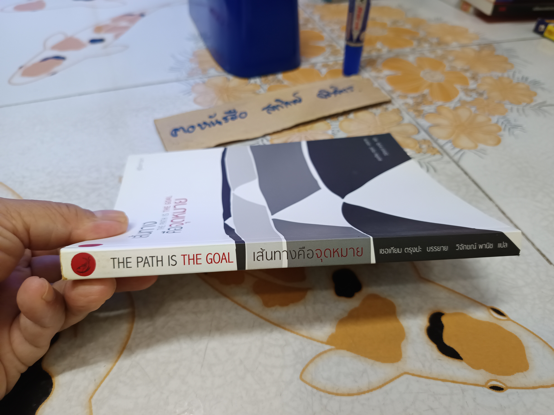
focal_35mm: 24
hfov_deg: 71.6
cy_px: 208
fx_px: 384
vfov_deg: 56.8
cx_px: 277
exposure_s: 1/50
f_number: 1.7
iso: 1231
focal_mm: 5.31
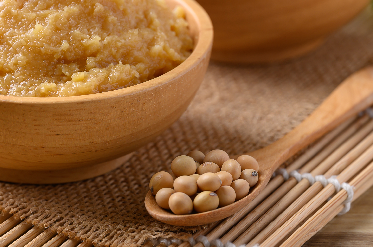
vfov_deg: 6.6
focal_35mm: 206
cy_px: 12
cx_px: 78
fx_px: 2130
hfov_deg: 10.0
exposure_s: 1/125
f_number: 8
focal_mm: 105
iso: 125
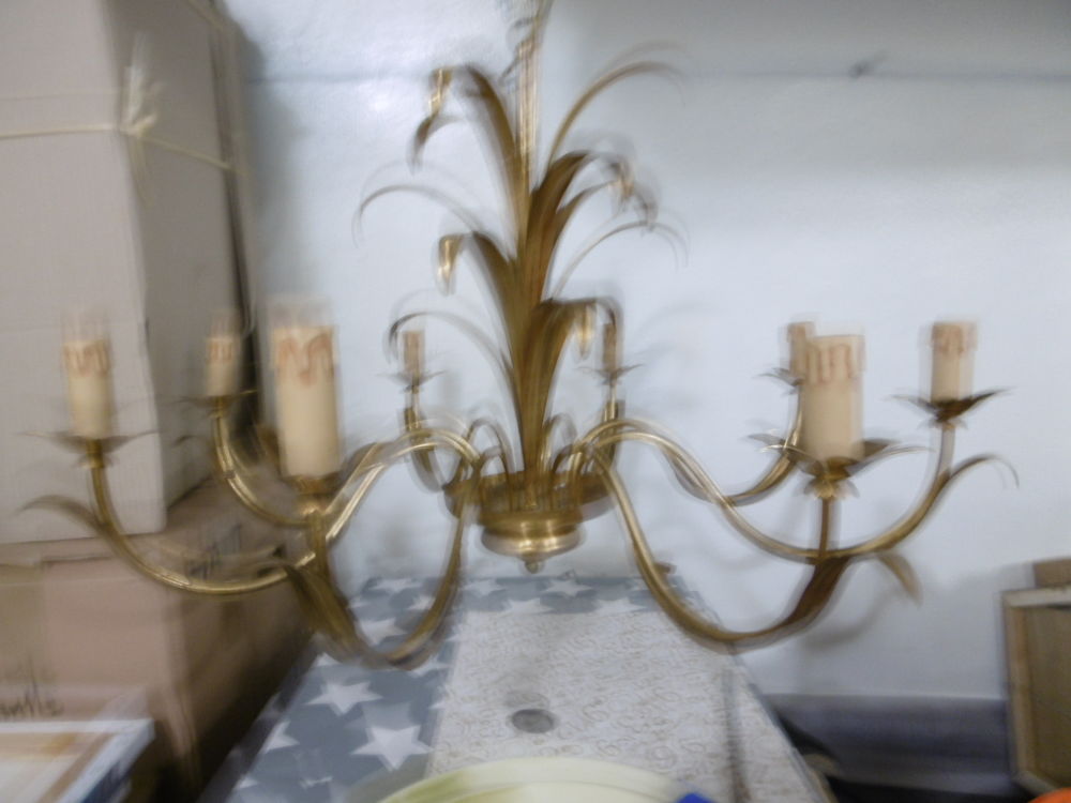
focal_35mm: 24
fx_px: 743
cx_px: 536
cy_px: 402
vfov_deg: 56.8
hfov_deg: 71.6
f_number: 3.1
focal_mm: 4.3
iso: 100
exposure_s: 1
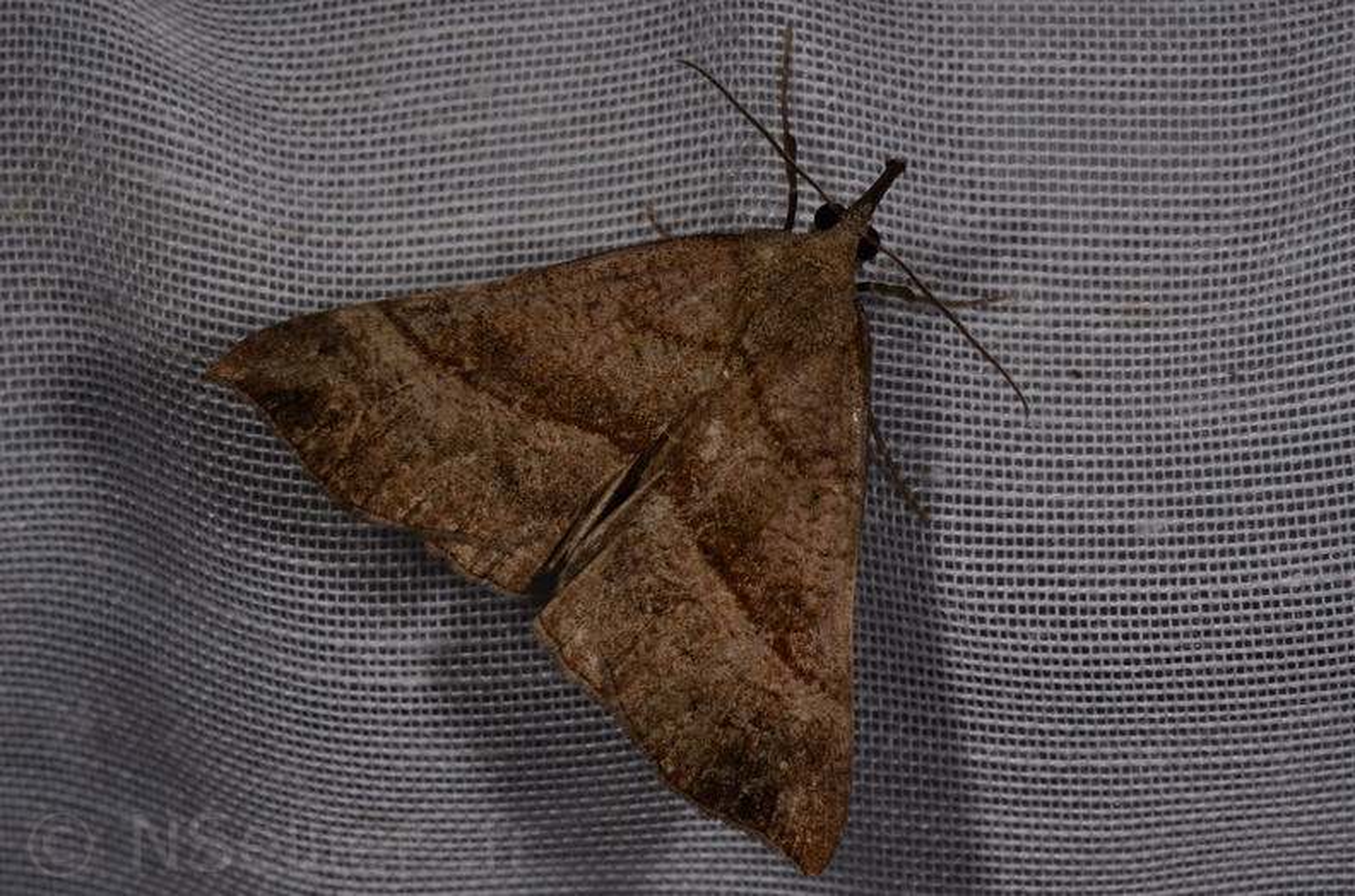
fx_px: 4787
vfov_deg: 10.7
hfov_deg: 16.1
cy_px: 448
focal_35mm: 128
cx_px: 678
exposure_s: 1/60
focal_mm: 85
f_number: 32
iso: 100
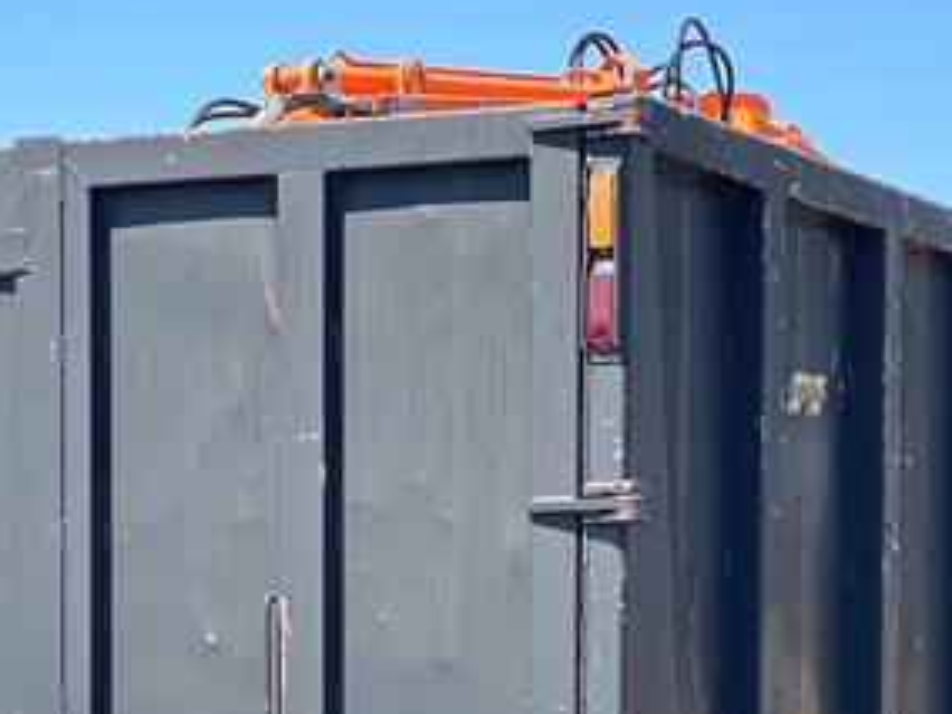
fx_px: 3933
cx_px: 607
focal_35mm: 143
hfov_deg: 13.8
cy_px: 672
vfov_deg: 10.3
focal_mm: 6
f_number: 2
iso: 20
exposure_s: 1/826
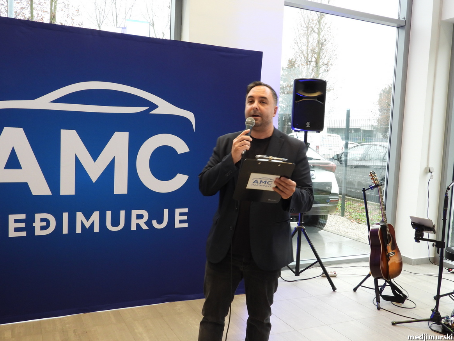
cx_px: 232
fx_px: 433
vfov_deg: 42.9
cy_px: 172
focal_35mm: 33
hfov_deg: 55.3
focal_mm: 5.8
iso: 200
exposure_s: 1/30
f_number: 3.2
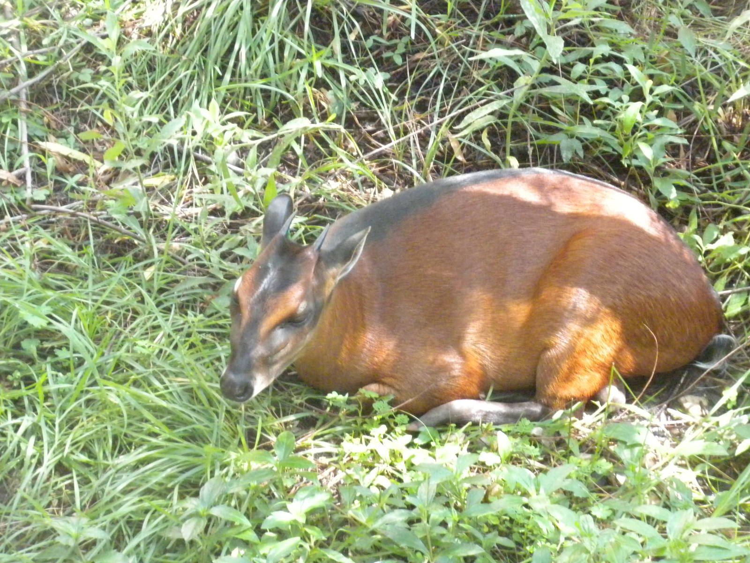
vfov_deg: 12.5
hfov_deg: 16.6
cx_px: 375
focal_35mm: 119
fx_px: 2578
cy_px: 282
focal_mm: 21
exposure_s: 1/66
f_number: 5.1
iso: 800
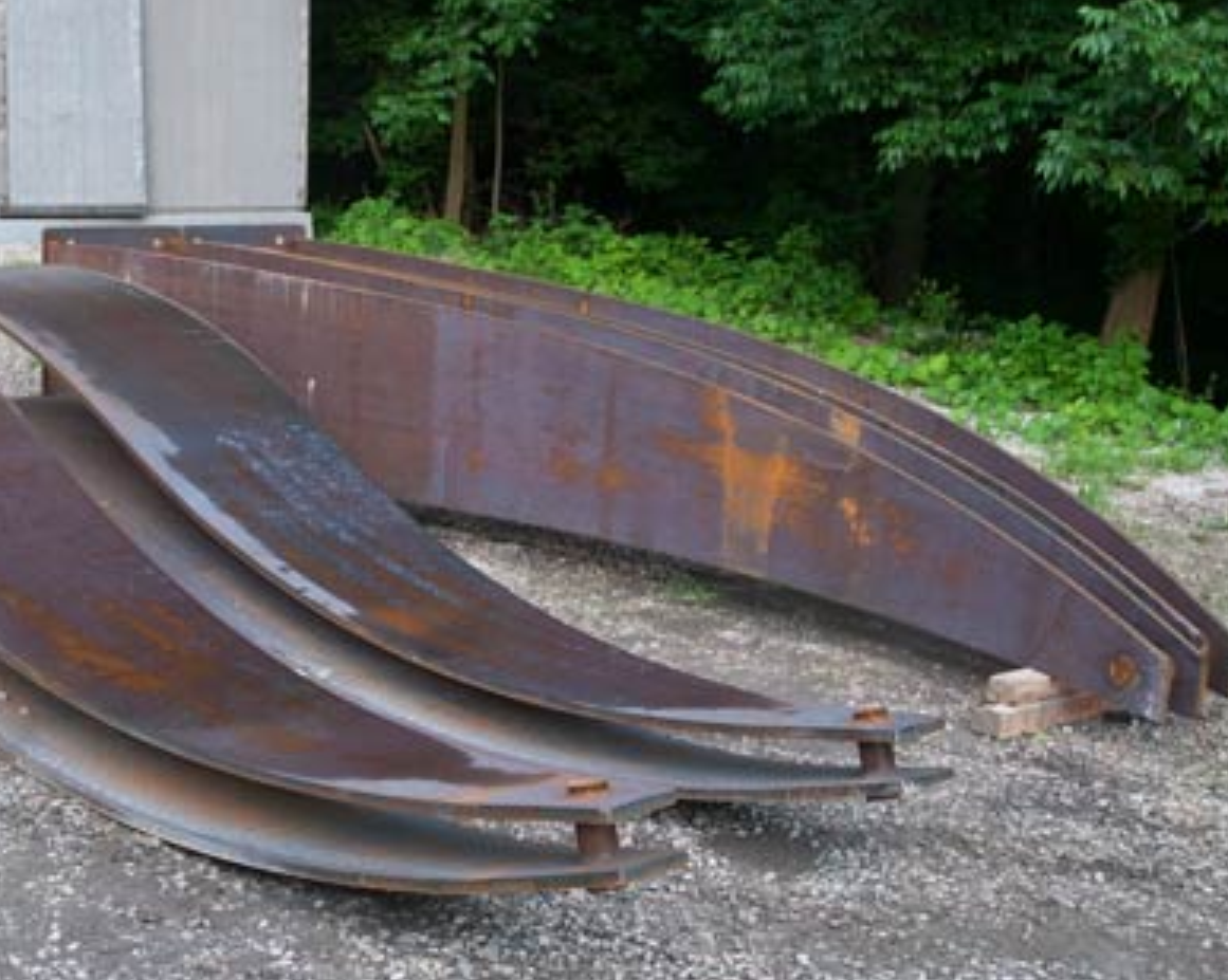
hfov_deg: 35.0
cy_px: 449
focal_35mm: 53
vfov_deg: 28.7
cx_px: 343
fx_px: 1914
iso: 800
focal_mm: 25
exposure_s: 1/160
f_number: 5
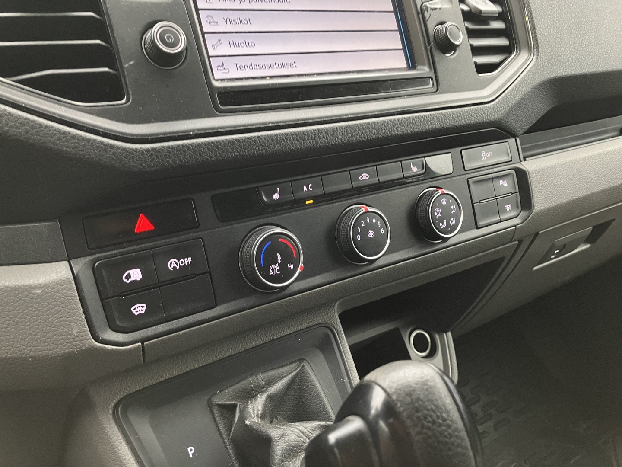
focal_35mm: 28
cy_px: 234
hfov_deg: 63.4
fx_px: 503
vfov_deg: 49.7
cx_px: 311
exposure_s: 1/28
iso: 500
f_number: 1.8
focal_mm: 3.99
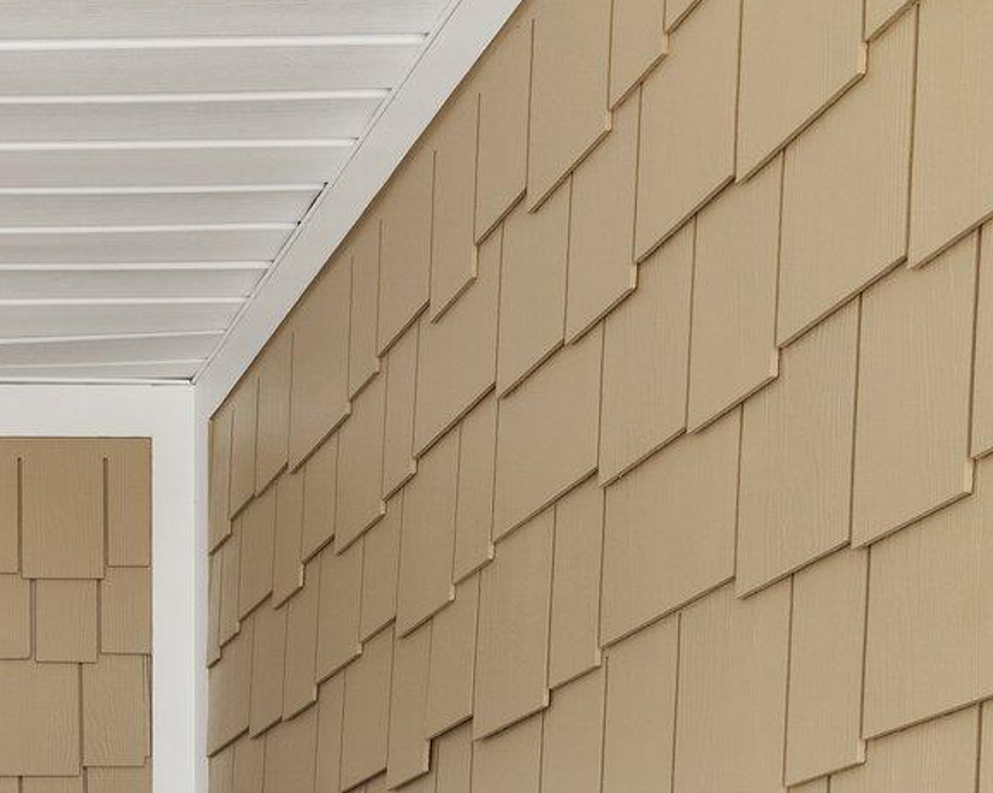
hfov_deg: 23.4
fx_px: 2056
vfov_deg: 19.4
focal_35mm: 70
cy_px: 1143
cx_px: -367
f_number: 8
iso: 100
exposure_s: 1/8
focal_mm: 14
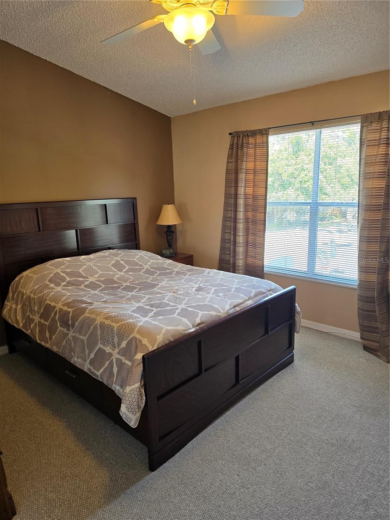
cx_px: 195
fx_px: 346
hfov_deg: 58.9
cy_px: 260
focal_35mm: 23
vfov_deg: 73.9
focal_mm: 6.3
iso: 160
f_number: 1.7
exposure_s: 1/120
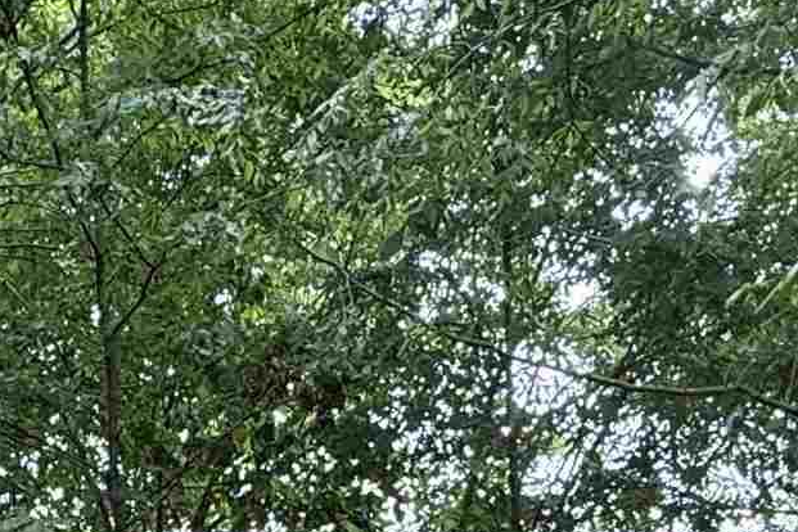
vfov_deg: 15.1
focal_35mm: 72
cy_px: 1085
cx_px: -146
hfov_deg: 25.4
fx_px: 1596
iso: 125
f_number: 2.2
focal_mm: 2.22
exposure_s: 1/99
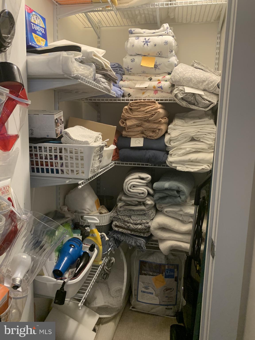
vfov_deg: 67.3
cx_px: 128
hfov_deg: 53.1
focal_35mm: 26
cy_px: 170
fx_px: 255
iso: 200
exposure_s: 1/60
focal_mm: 4.25
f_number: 1.8
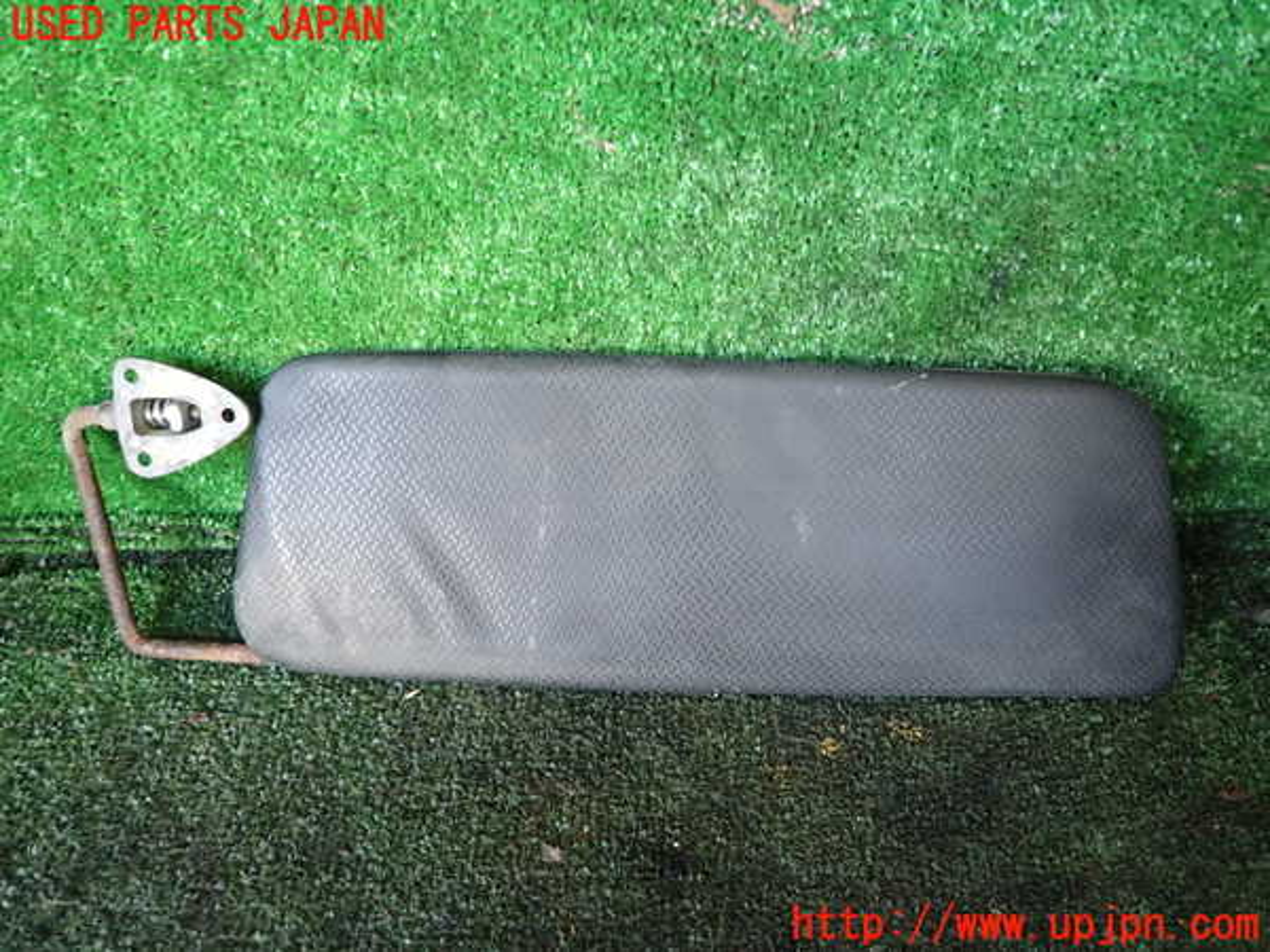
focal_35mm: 25
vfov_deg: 54.9
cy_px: 476
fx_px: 917
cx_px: 635
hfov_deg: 69.4
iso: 320
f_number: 2
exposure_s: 1/30
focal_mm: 4.5
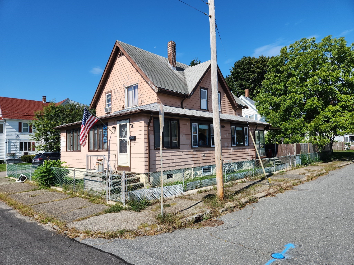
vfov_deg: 58.9
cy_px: 132
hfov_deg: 73.9
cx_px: 177
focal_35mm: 23
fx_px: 235
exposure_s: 1/1824
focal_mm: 5.4
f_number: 1.8
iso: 20
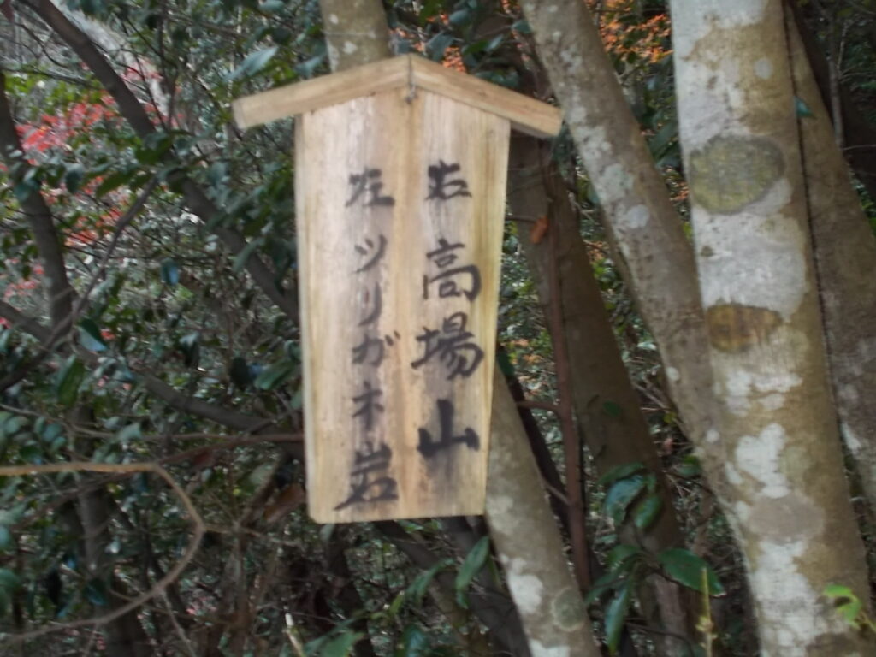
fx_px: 1468
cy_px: 328
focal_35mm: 58
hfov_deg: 33.2
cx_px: 438
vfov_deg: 25.2
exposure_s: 1/30
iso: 250
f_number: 4.9
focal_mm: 10.3
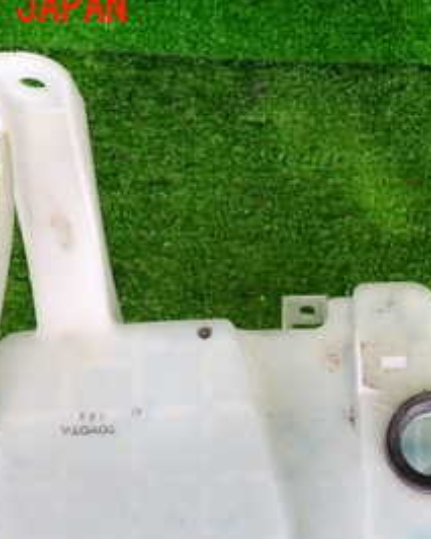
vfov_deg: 33.1
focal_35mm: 55
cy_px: 440
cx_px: 366
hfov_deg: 26.9
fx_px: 876
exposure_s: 1/40
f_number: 2
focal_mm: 4.5
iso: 200
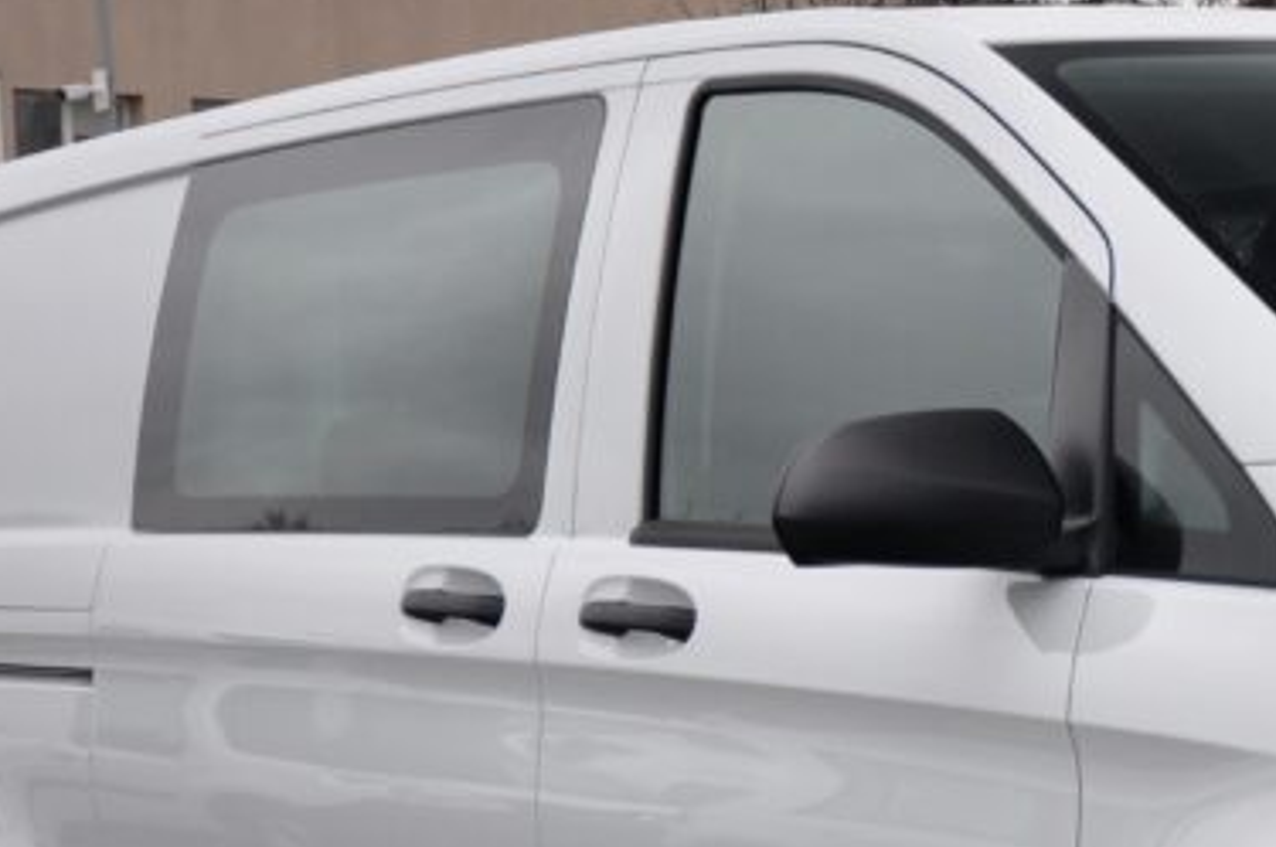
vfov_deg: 10.4
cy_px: 588
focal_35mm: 131
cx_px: 1341
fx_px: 4637
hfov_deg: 15.3
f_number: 5
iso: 500
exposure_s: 1/100
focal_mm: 32
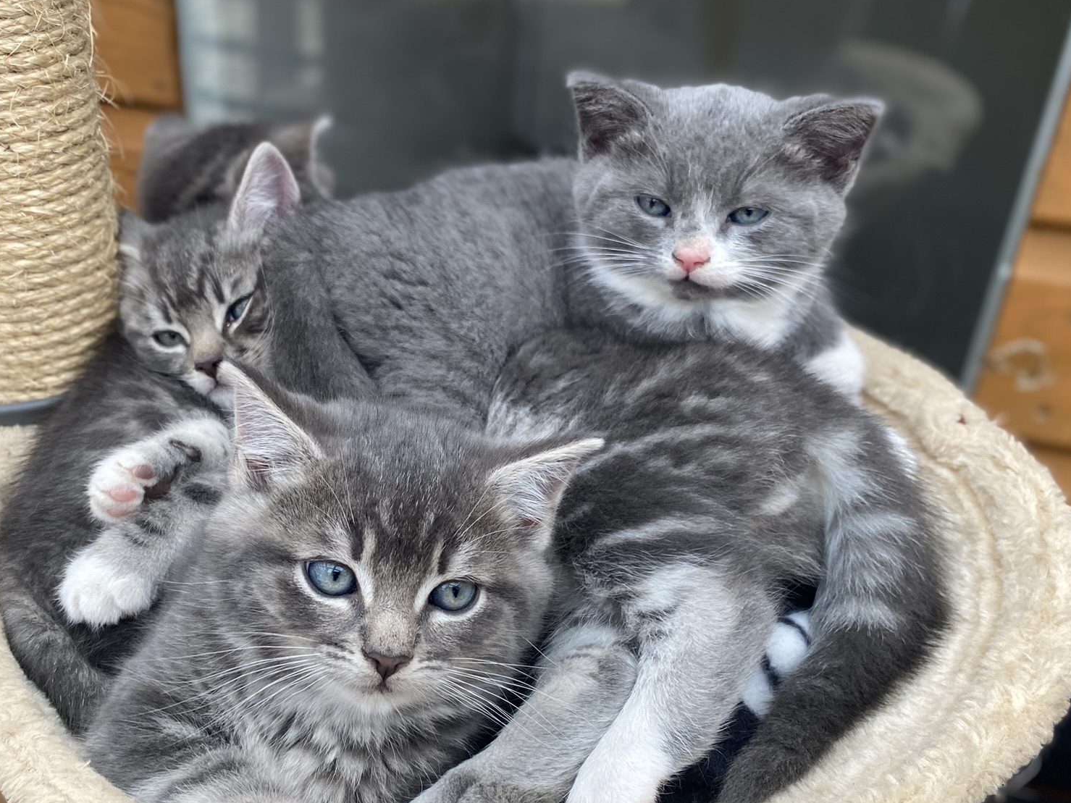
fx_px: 1114
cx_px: 414
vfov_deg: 39.6
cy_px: 425
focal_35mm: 36
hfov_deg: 50.9
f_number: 1.8
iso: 125
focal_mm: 4.25
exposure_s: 1/77
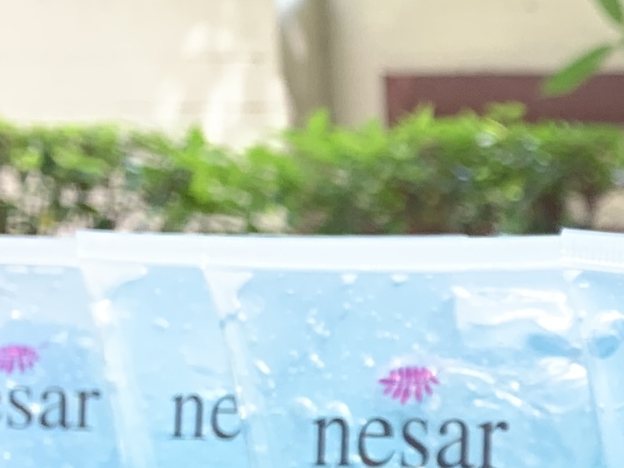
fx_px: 2524
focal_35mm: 140
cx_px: 1386
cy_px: 762
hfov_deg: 12.0
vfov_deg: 10.2
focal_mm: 4.25
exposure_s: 1/62
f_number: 1.8
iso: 100
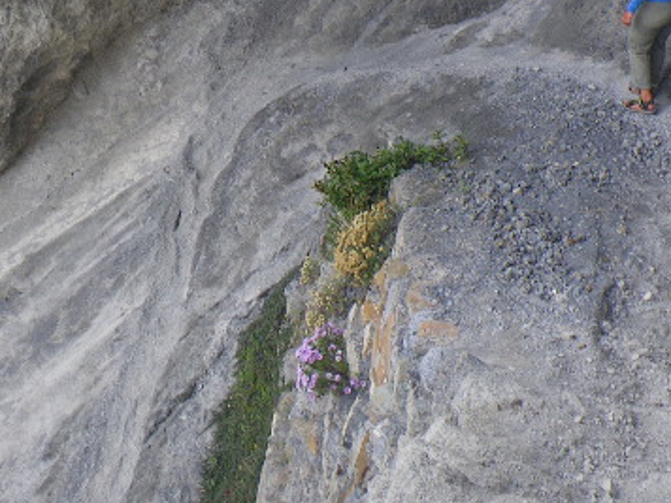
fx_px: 1221
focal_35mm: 63
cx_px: 239
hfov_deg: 30.6
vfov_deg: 23.1
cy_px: 134
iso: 50
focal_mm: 5
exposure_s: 1/80
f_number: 4.2
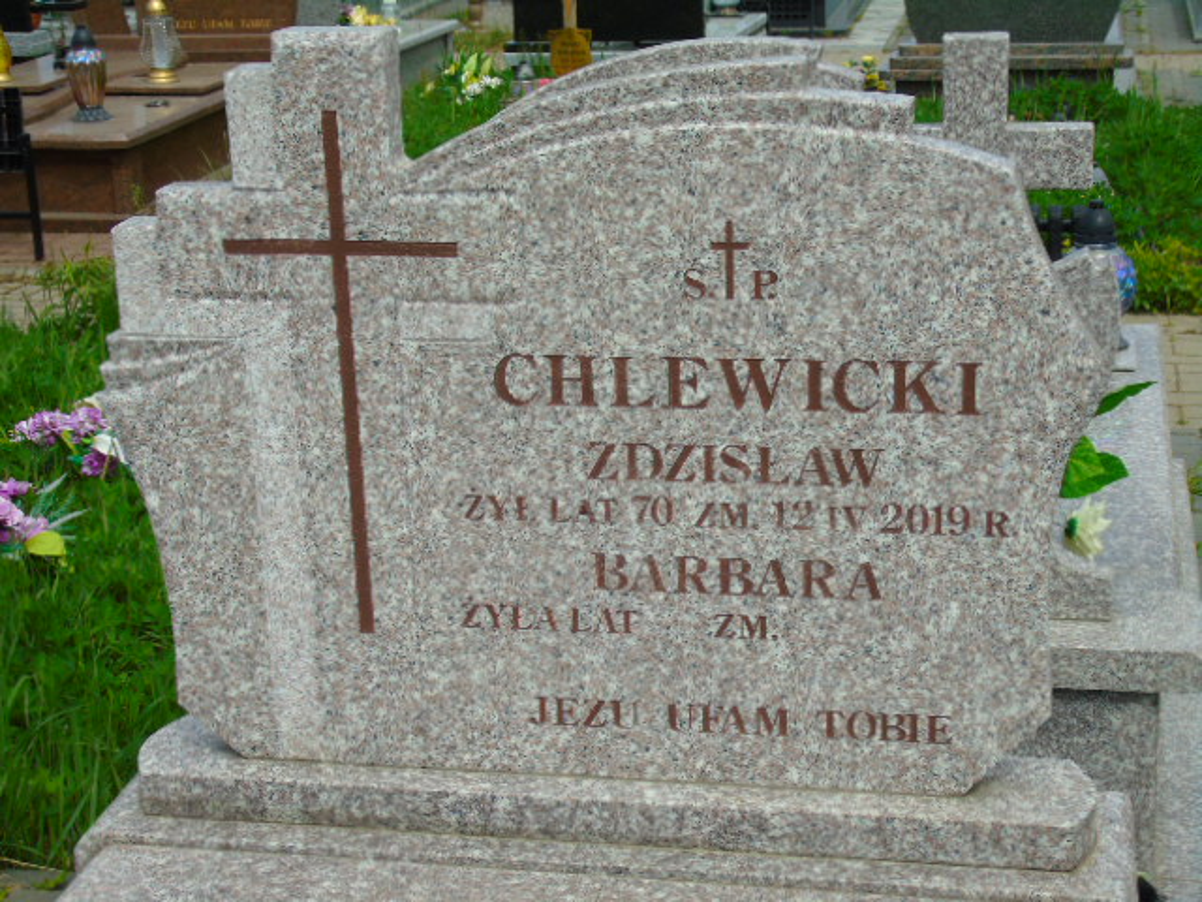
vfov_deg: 23.7
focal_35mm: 62
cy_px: 451
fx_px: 2153
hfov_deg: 31.2
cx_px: 601
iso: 80
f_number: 4.5
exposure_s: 1/800
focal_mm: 11
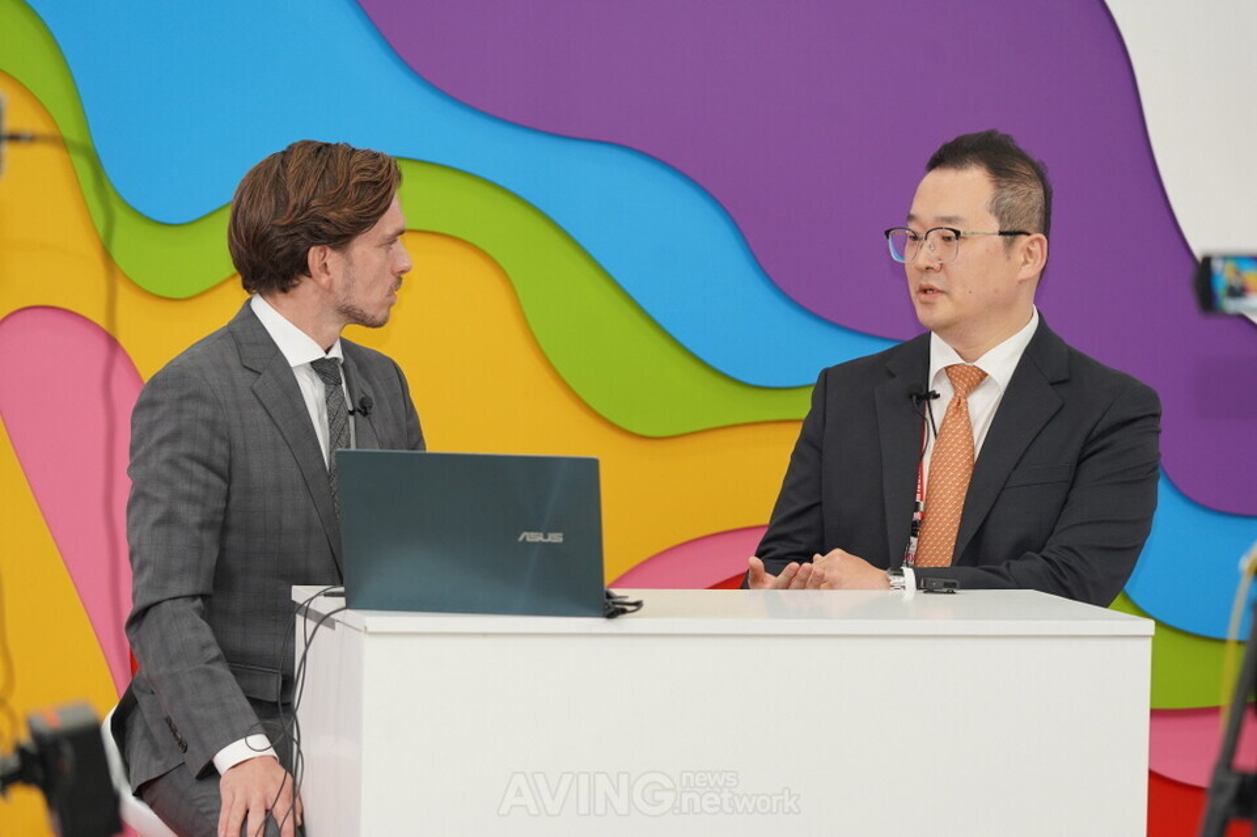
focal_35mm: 161
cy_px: 418
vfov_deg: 8.5
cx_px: 628
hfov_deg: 12.8
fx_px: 5618
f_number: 4
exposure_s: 1/200
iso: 640
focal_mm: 161
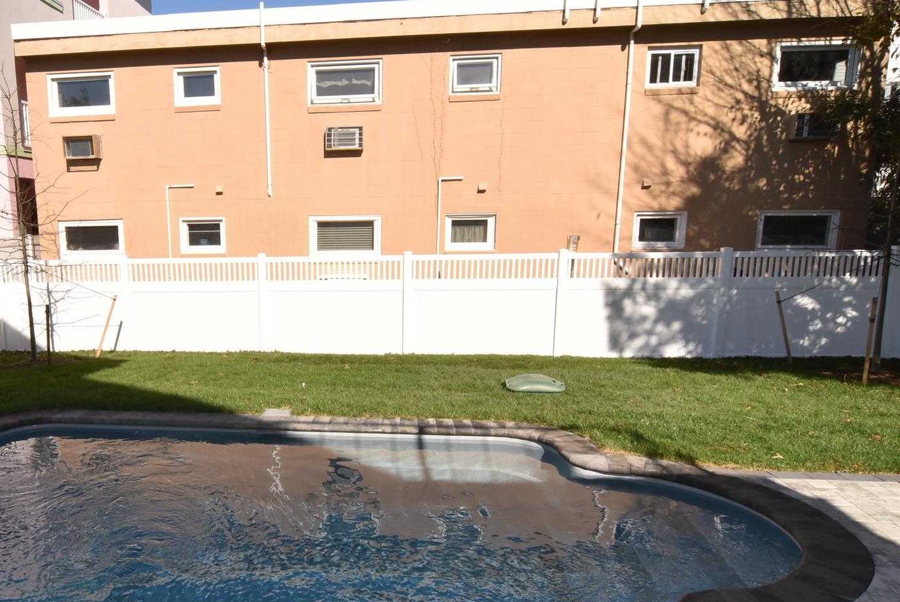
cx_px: 287
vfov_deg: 49.4
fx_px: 650
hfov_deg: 67.1
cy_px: 354
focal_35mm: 26
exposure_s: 1/200
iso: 500
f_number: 22
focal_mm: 12
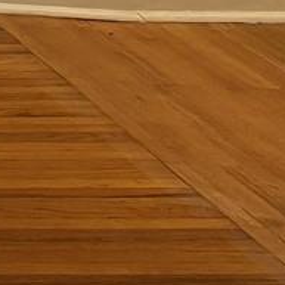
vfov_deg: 8.8
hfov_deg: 7.9
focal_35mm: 176
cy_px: -442
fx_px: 1639
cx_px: -701
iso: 200
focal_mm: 6.76
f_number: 1.78
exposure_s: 1/122
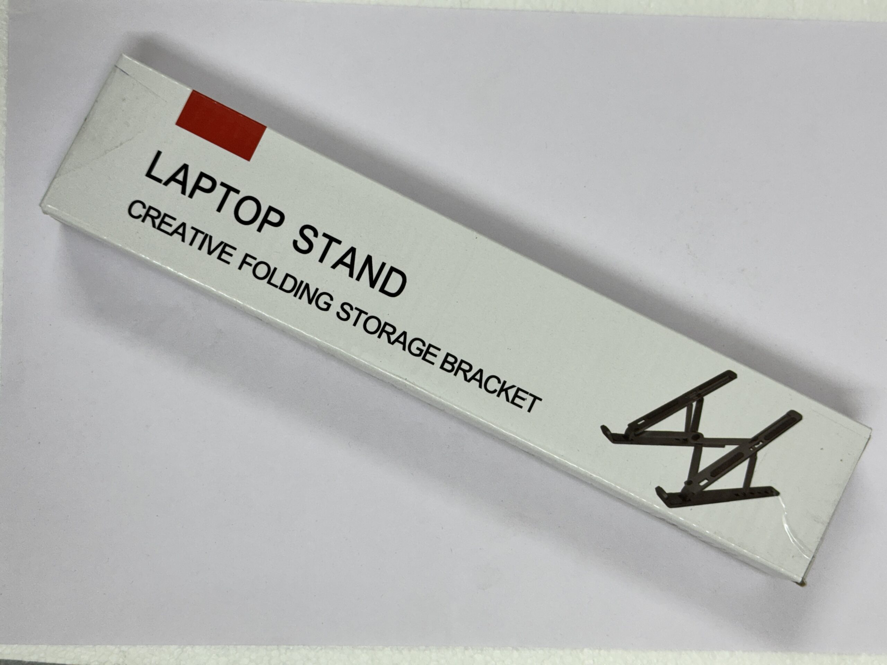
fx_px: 1230
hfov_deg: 39.7
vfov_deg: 30.3
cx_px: 444
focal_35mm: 48
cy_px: 332
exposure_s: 1/100
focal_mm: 6.76
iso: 50
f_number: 1.78
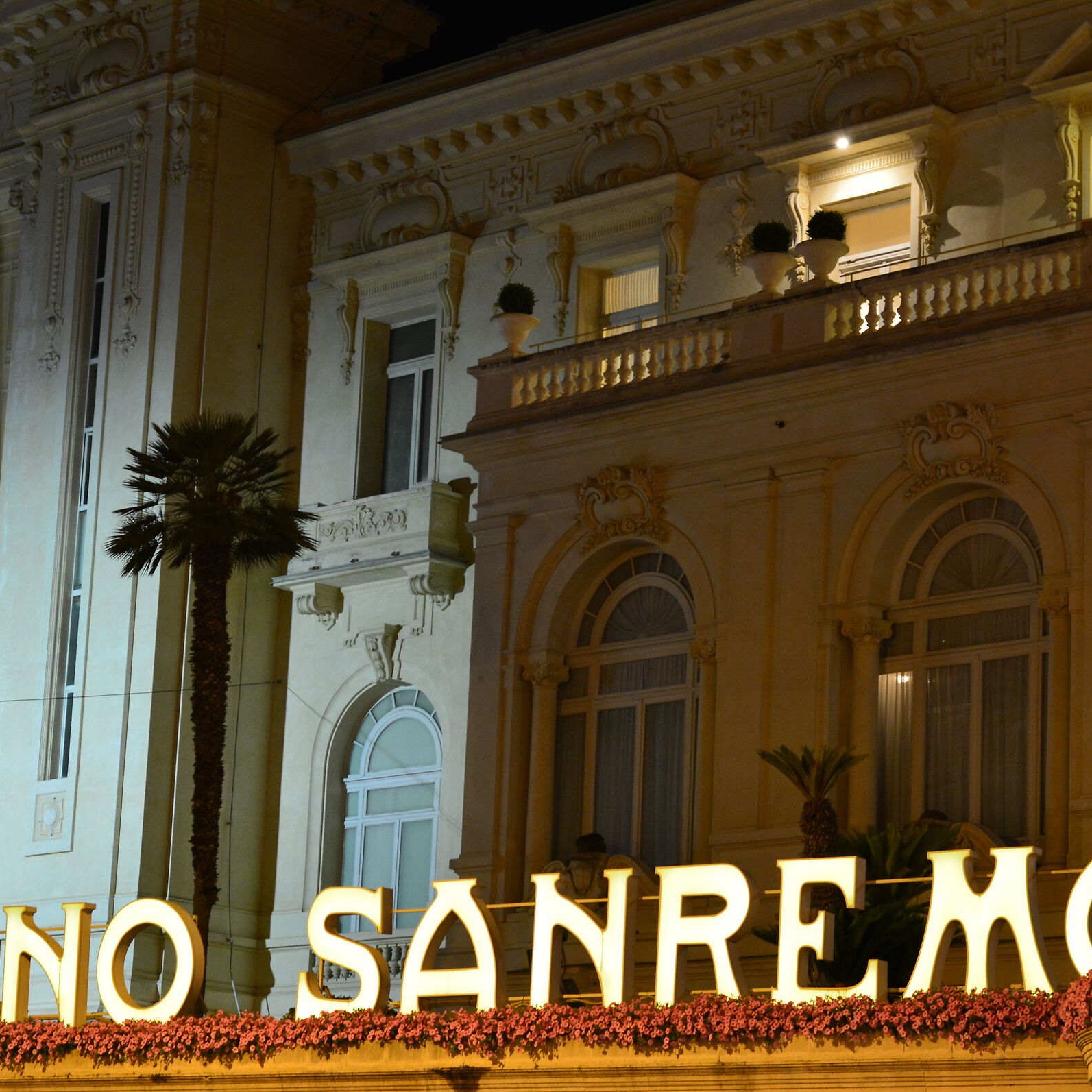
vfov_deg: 18.1
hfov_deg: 18.1
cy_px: 546
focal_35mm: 96
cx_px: 473
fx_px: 3426
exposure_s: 1/25
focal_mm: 50
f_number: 4.5
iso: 1000
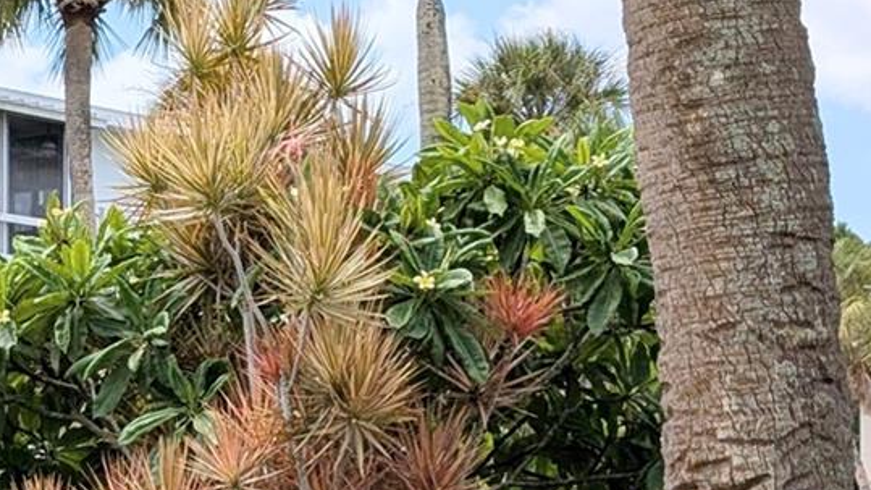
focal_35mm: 158
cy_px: 653
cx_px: -294
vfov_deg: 7.6
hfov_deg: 13.1
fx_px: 3649
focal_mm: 6.9
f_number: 1.68
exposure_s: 1/1686
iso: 22
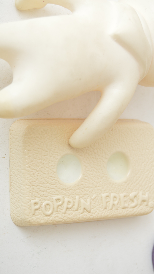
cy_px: 137
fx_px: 628
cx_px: 78
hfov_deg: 14.0
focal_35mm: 87
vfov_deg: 24.6
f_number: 5.6
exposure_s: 1/160
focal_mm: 55
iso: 200
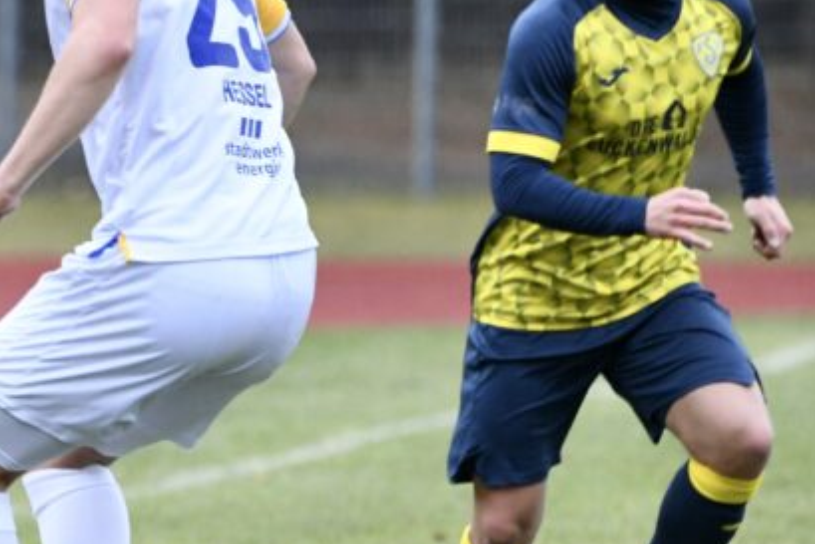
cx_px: -34
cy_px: 294
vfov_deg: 1.4
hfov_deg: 2.1
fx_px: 22668
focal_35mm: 1001
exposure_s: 1/1600
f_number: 5.6
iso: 3200
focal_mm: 400
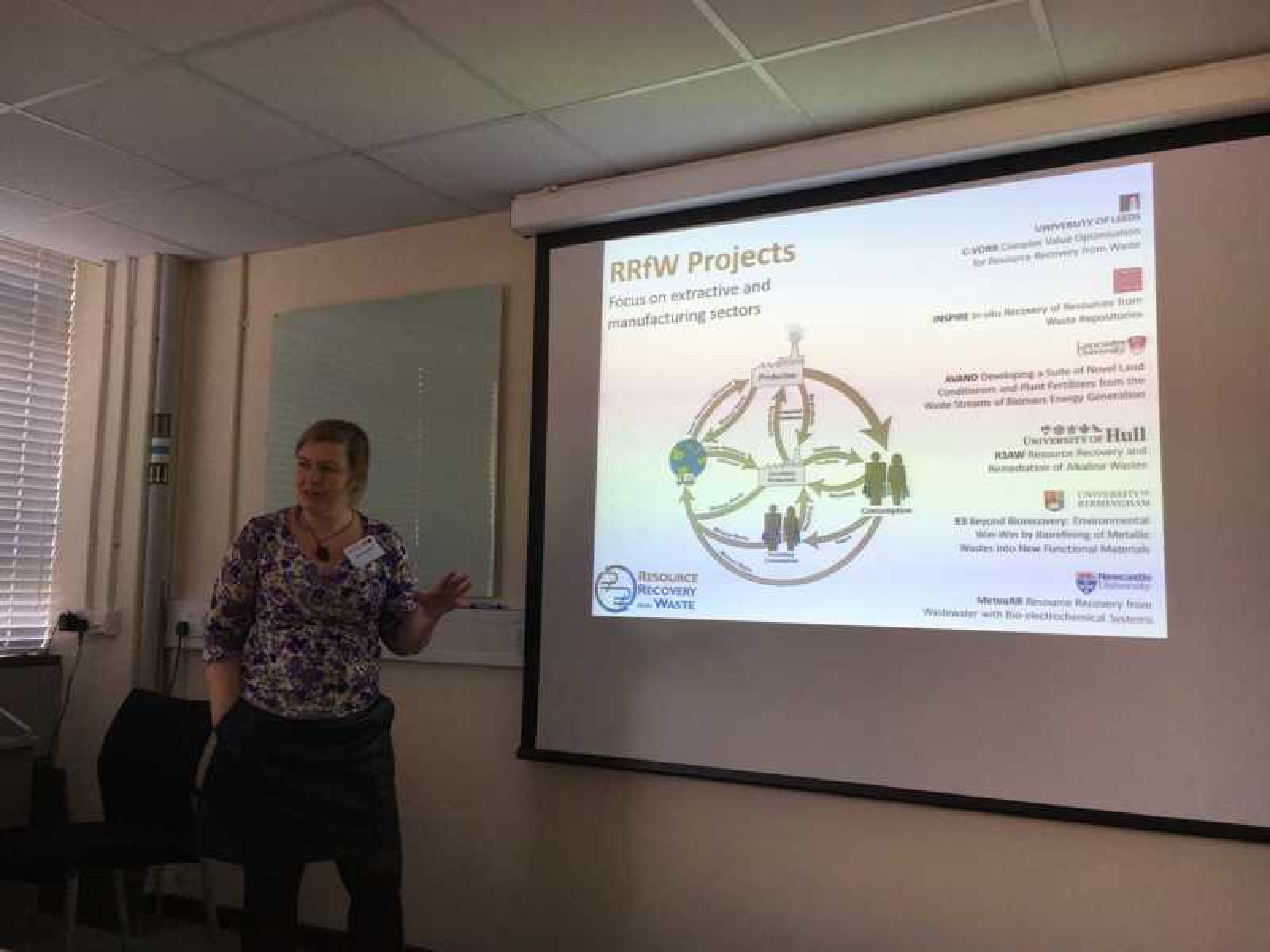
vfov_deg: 48.2
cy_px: 476
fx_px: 1064
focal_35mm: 29
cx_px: 635
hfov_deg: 61.7
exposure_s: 1/100
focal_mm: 4.15
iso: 40
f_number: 2.2
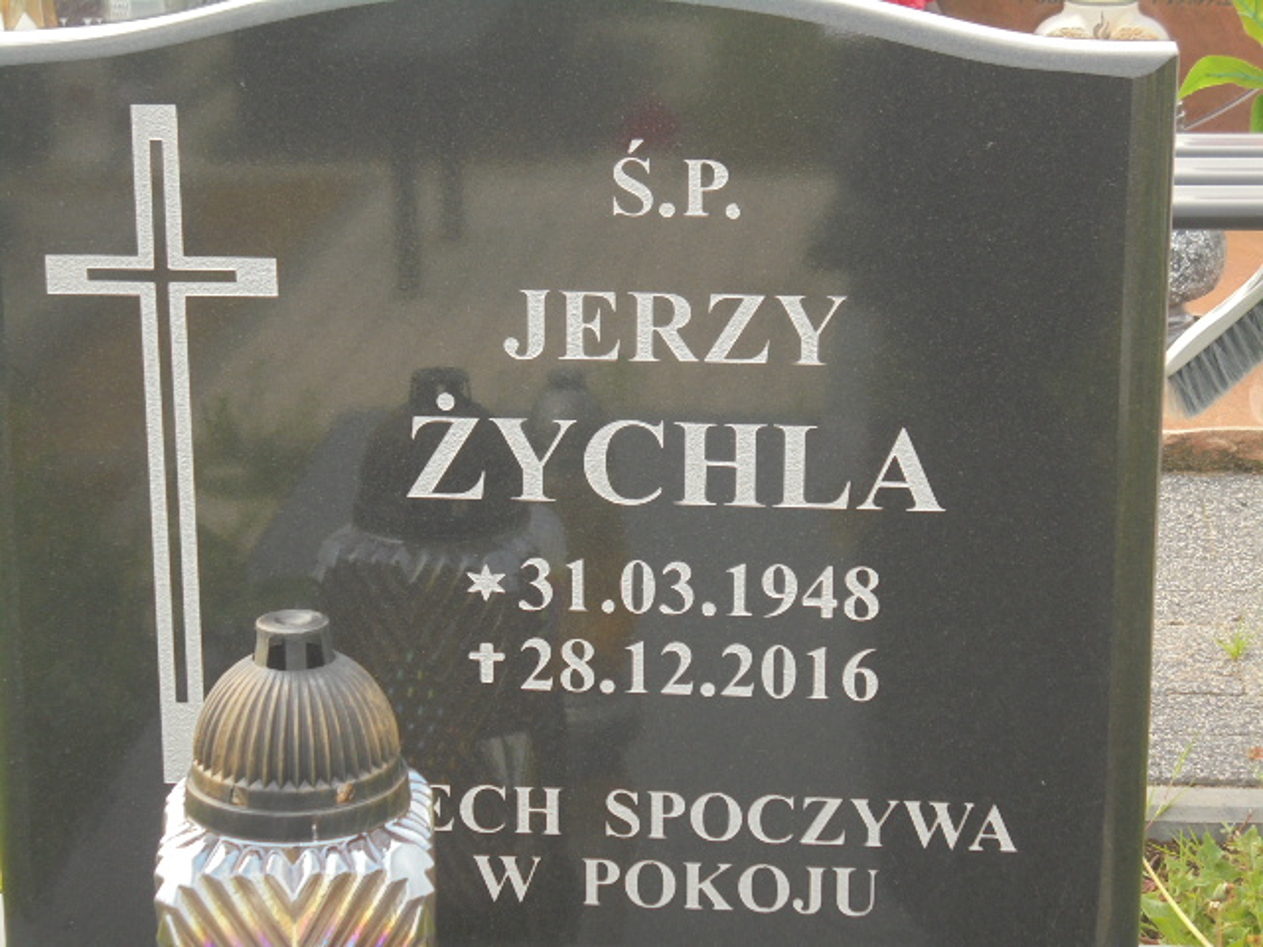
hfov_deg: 20.9
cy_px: 474
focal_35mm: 94
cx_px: 632
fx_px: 3430
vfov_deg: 15.7
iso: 100
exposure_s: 1/125
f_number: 4.7
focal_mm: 16.9
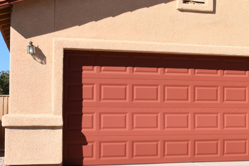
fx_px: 553
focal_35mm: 80
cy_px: 90
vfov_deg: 17.1
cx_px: 287
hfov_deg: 23.5
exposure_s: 1/500
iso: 140
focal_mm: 20
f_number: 8
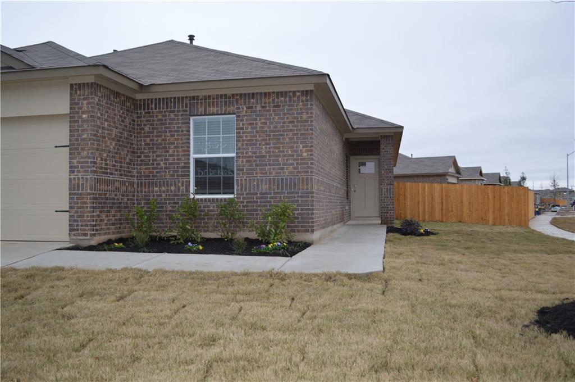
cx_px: 288
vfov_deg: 39.9
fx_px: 526
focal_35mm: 33
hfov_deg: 57.3
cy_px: 191
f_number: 4
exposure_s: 1/125
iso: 160
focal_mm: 22
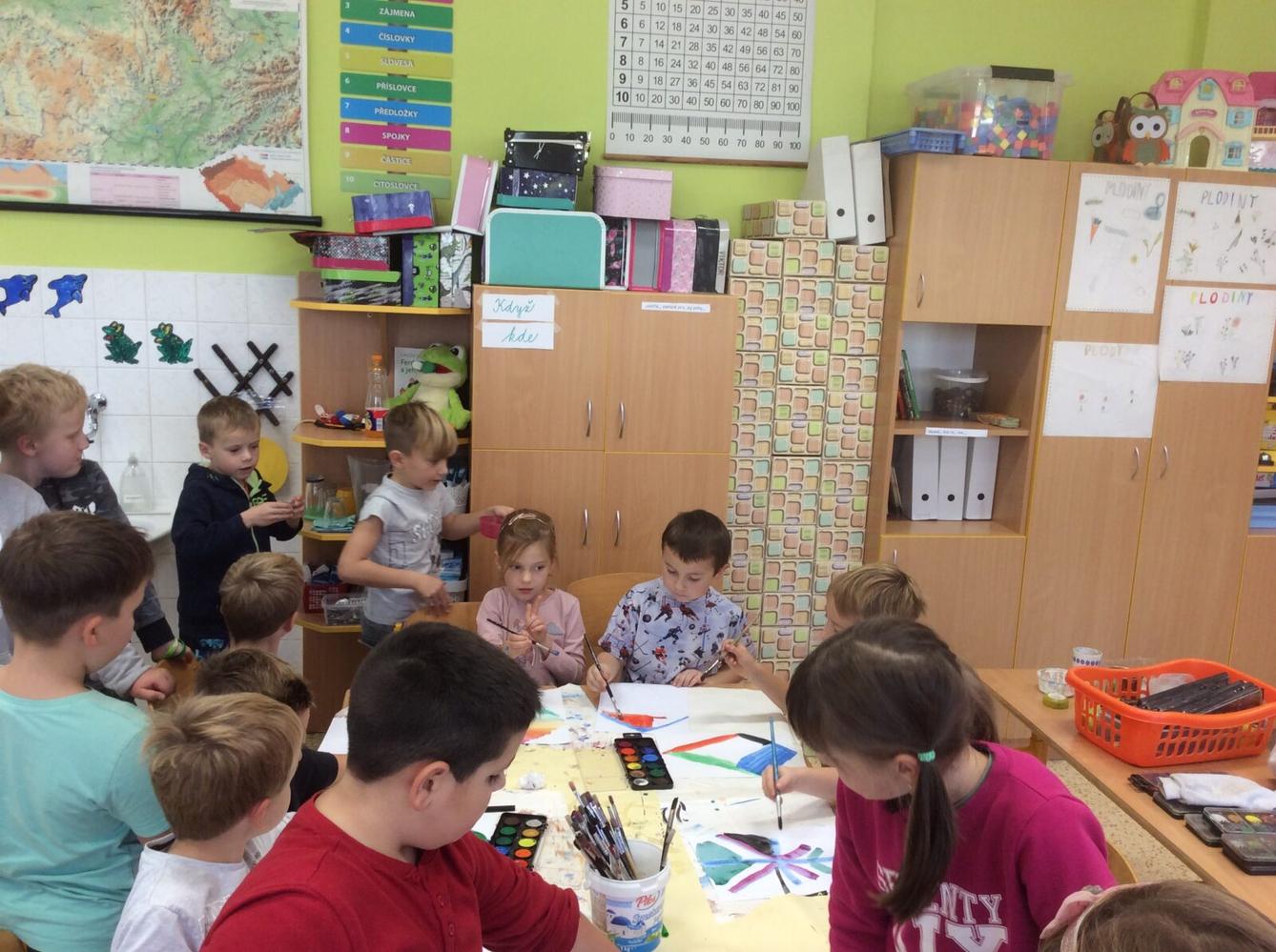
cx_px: 638
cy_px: 476
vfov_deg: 44.0
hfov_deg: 56.9
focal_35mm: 32
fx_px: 1178
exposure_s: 1/50
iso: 40
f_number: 2.4
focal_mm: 3.3
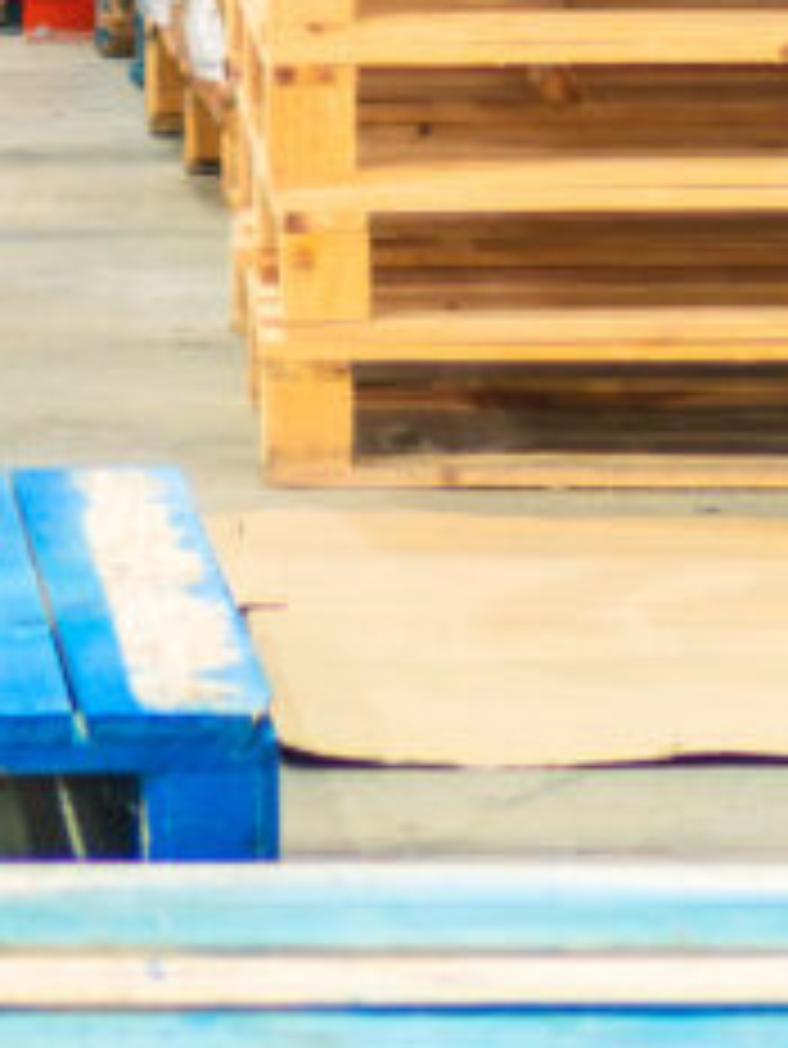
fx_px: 11190
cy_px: -1298
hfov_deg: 4.0
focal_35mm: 369
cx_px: -432
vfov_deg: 5.2
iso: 400
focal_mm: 35
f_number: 1.4
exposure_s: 1/250
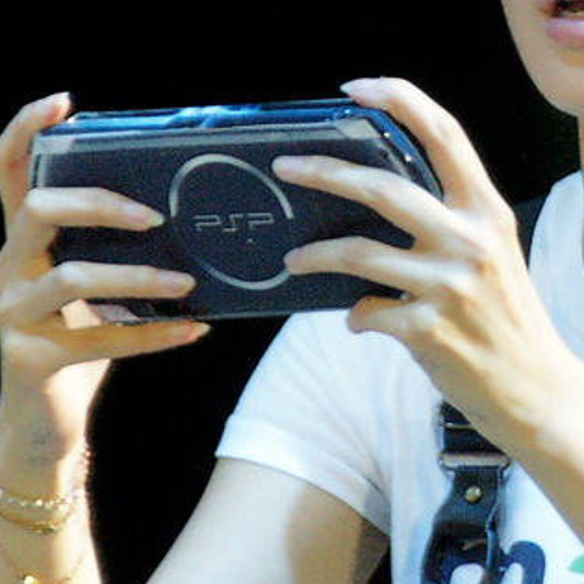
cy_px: 213
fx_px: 20881
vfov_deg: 1.6
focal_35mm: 1094
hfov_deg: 1.6
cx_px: 521
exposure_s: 1/80
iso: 800
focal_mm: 300
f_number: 5.6
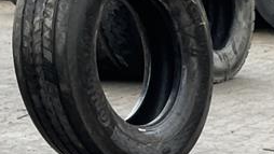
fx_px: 981
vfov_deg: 8.3
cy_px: 361
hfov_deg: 14.6
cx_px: 436
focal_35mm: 135
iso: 80
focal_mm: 4.2
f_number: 1.6
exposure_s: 1/121
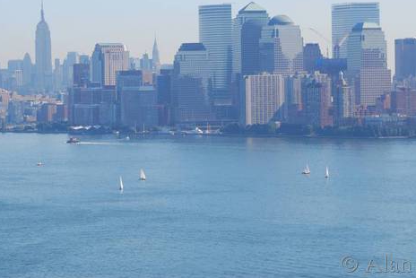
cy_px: 75
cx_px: 237
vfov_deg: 7.6
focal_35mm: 181
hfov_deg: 11.3
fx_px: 2093
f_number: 7.1
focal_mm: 80
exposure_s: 1/320
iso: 100
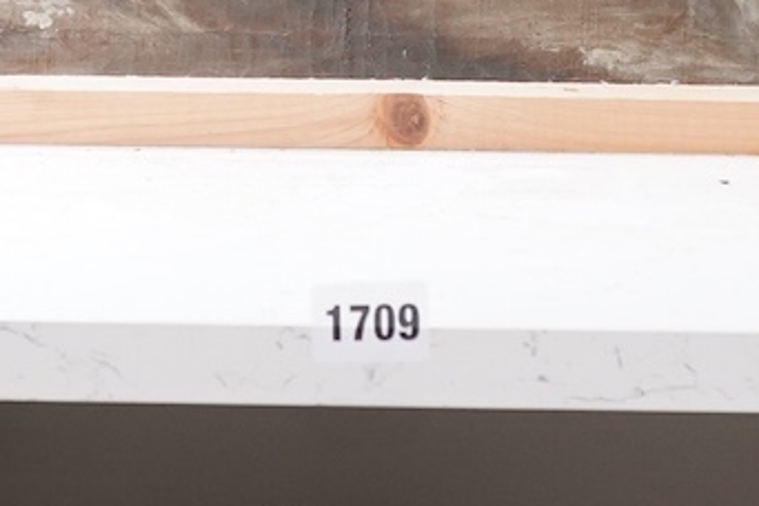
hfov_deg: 9.5
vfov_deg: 6.3
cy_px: -234
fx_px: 4554
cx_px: 305
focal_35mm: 216
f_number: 5.6
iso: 2500
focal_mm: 43
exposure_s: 1/160
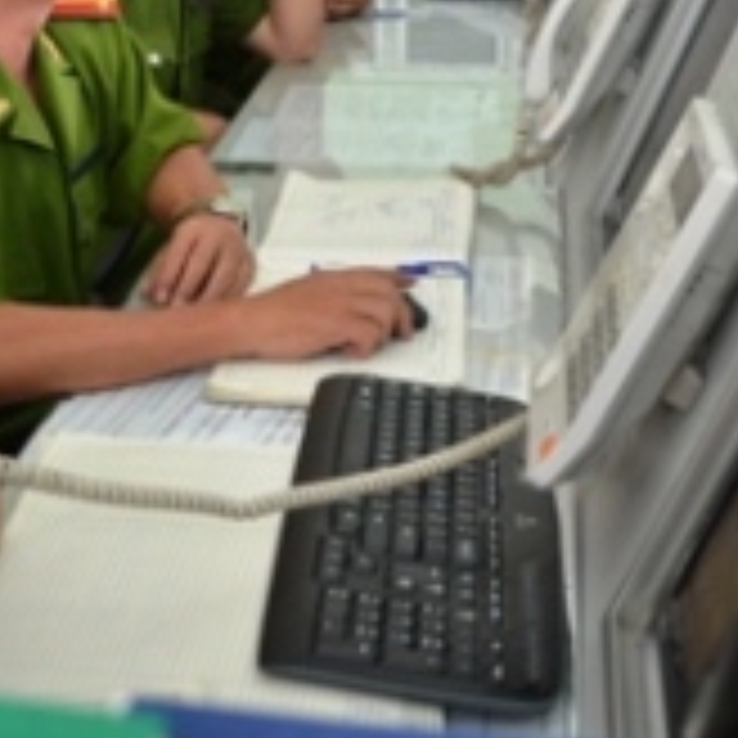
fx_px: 1765
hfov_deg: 23.4
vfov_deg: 23.5
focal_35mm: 73
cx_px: 180
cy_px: 236
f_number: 3.8
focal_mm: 21
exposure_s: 1/60
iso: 800
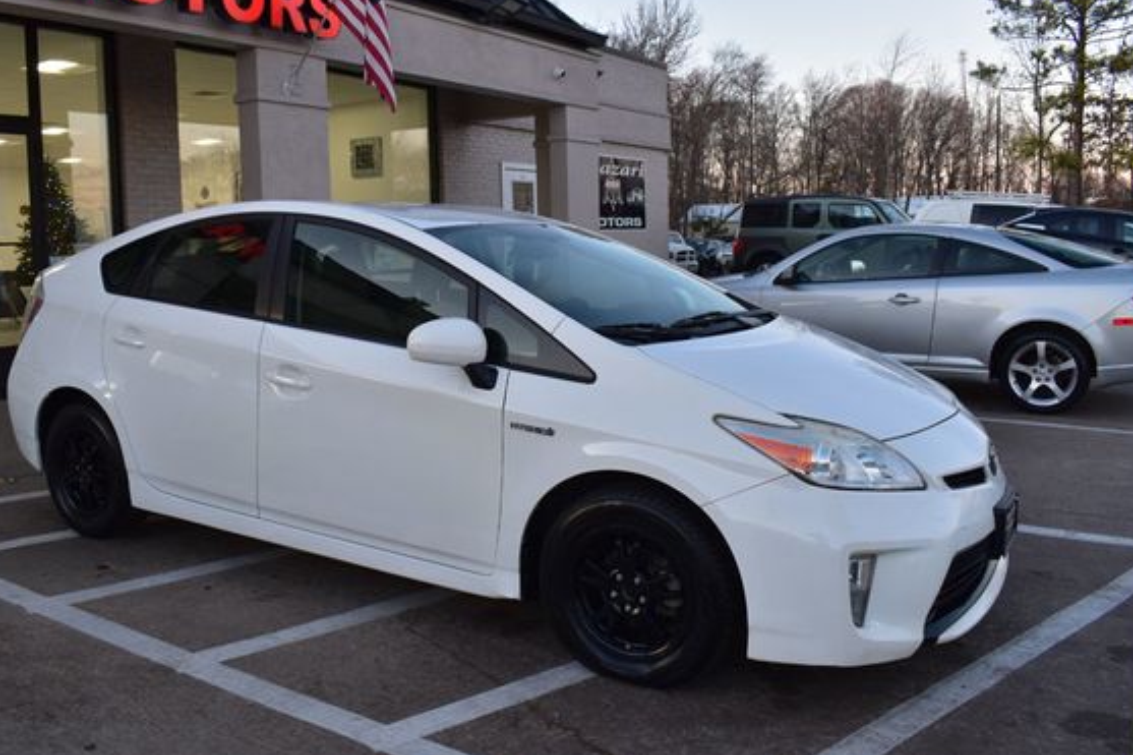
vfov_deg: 42.3
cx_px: 504
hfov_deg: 60.2
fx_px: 975
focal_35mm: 31
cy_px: 340
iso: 400
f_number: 8
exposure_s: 1/50
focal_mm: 18
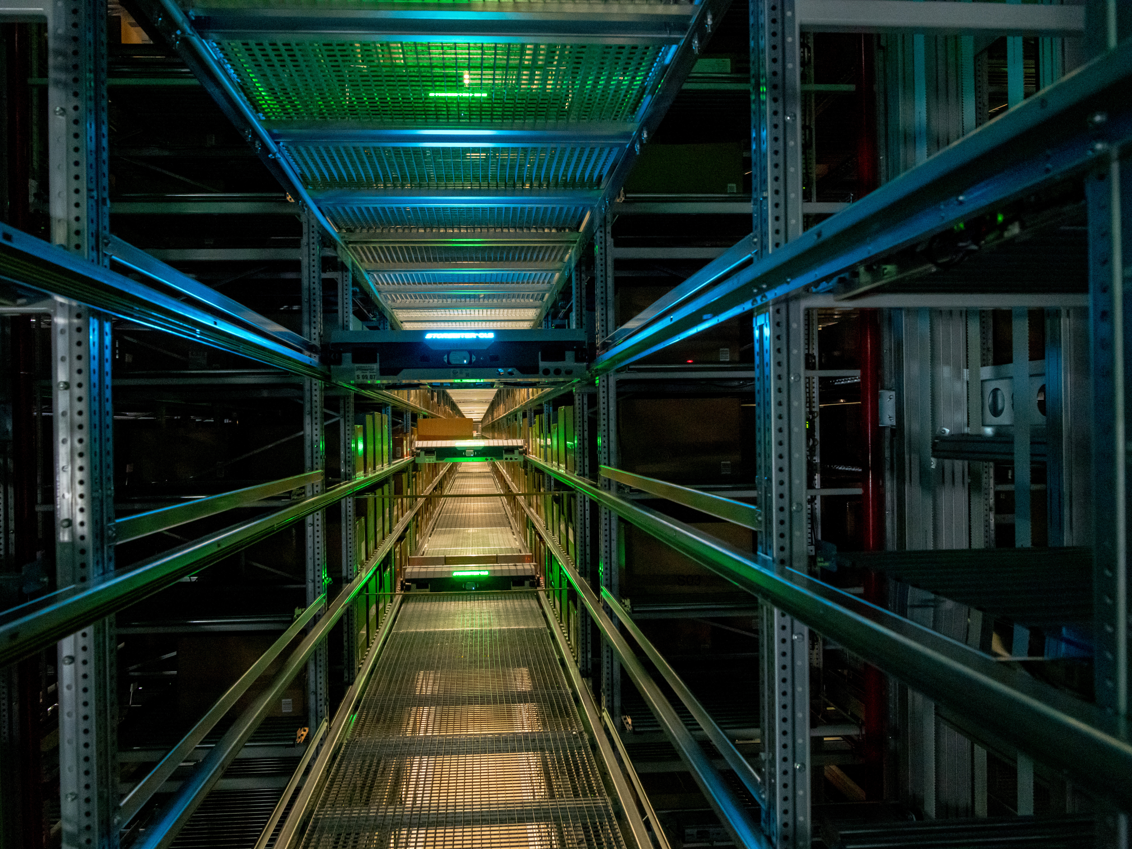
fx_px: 948
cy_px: 436
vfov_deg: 48.2
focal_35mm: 29
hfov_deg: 61.6
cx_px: 534
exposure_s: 1/50
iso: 6400
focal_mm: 26
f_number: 6.3
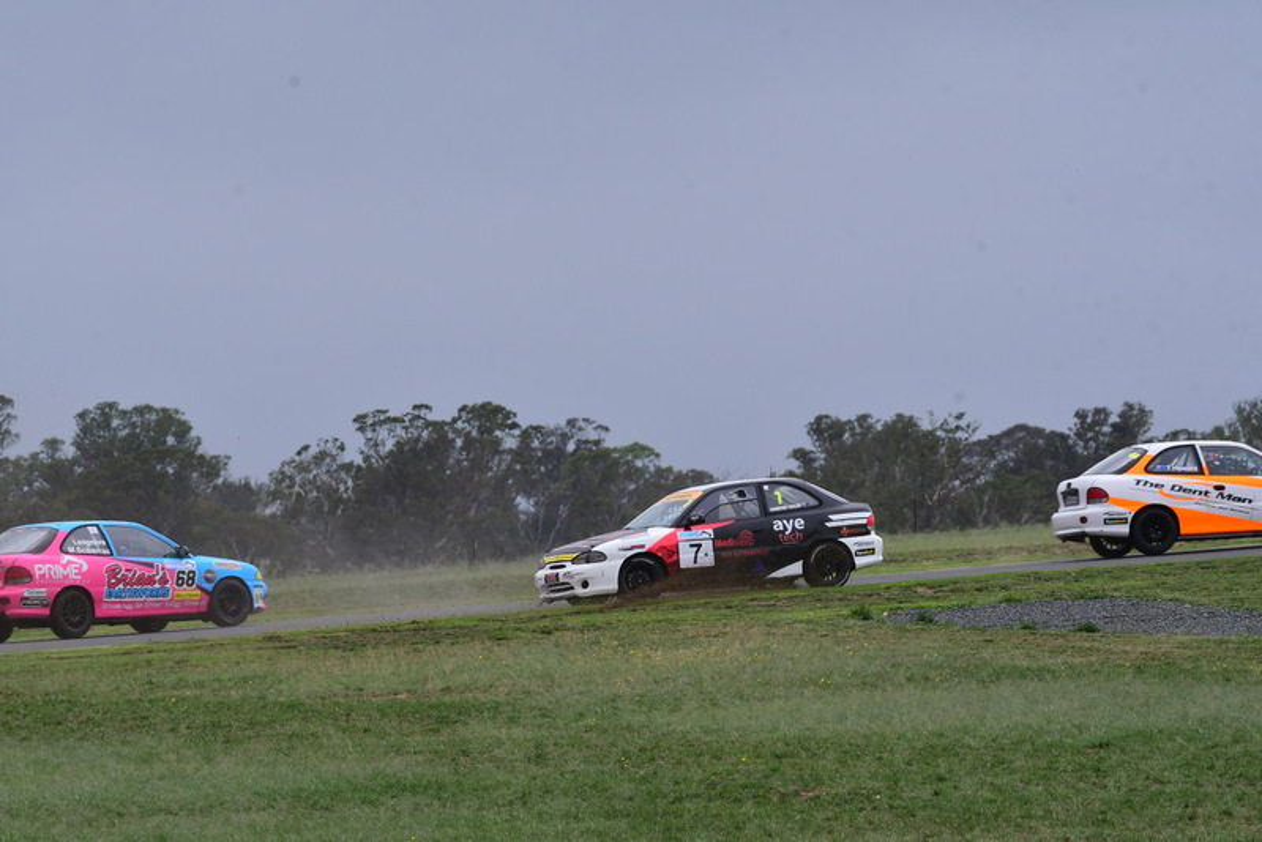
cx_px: 631
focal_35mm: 480
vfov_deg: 2.9
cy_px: 421
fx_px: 16832
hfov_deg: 4.3
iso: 640
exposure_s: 1/640
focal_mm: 320
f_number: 13
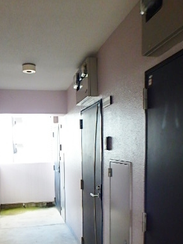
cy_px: 172
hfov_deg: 40.1
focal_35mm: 35
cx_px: 57
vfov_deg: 51.1
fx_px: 247
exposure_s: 1/50
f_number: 3.5
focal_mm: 3.7
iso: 200
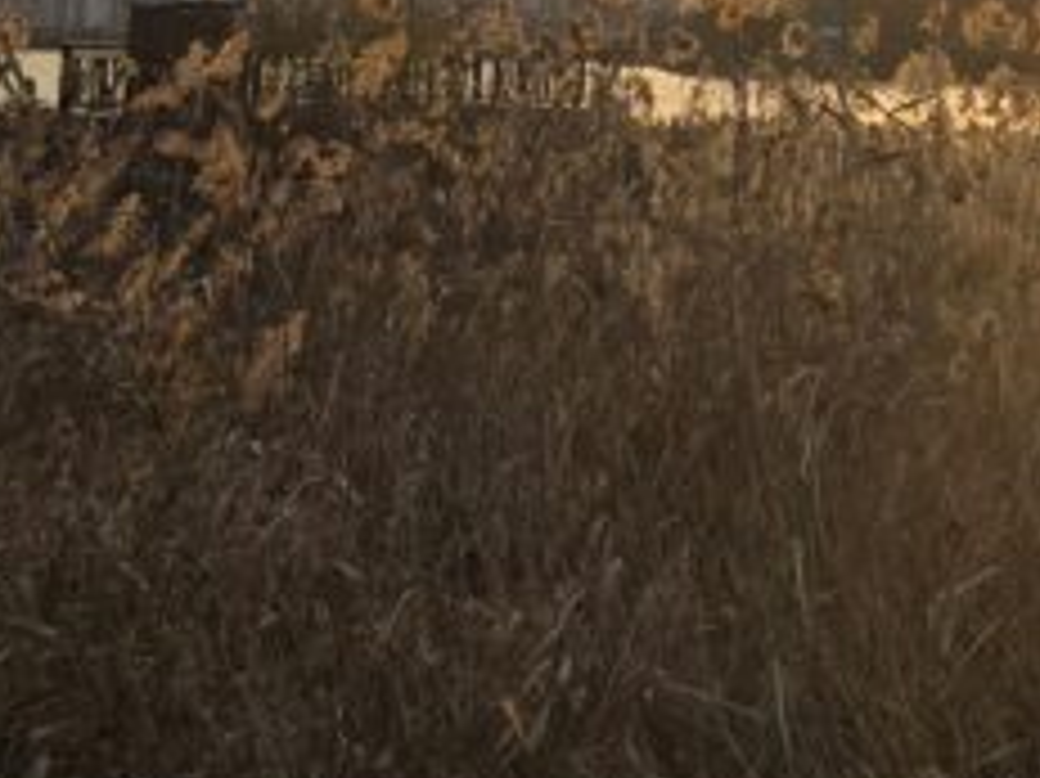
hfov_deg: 17.6
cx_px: 1486
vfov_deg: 13.9
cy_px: -234
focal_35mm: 102
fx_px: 3063
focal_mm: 6.3
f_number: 1.7
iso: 12
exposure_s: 1/1000
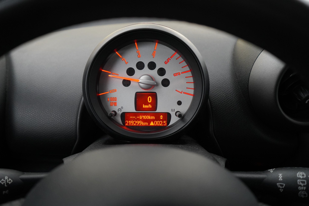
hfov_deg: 65.5
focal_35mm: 28
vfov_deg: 46.4
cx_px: 154
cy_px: 103
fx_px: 240
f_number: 3.5
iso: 3200
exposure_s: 1/60
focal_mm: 28
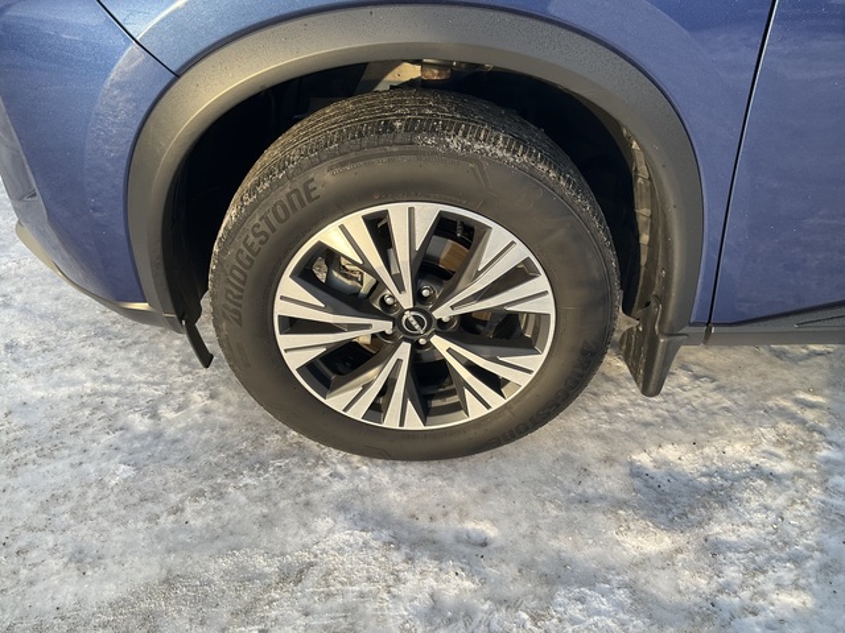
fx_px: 708
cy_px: 316
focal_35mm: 29
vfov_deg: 48.2
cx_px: 422
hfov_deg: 61.7
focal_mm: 3
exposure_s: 1/273
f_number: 1.8
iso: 25
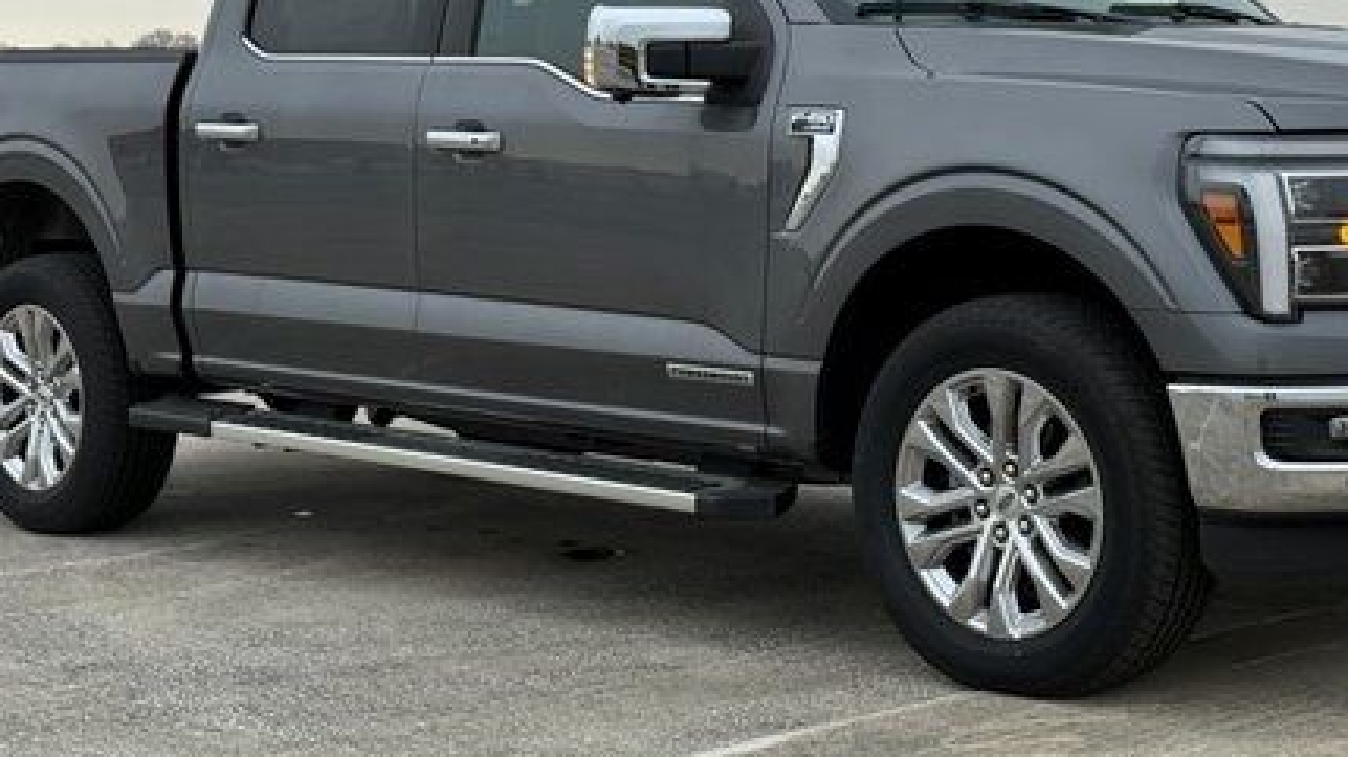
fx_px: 2787
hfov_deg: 27.1
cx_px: 830
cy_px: 176
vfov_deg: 15.4
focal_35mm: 78
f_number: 1.78
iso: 64
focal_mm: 6.76
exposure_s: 1/1149
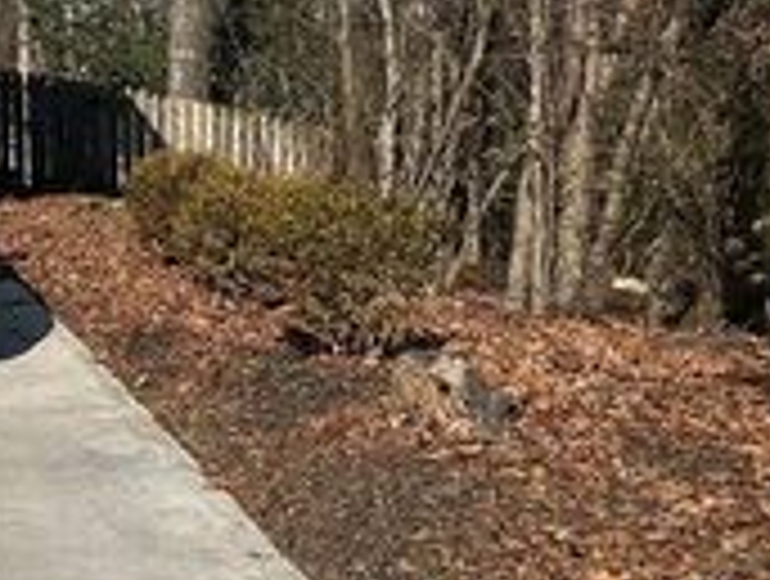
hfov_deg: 23.1
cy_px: 119
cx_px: -342
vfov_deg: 20.9
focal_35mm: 70
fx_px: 1560
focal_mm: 6.86
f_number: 1.78
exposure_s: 1/8197
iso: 80
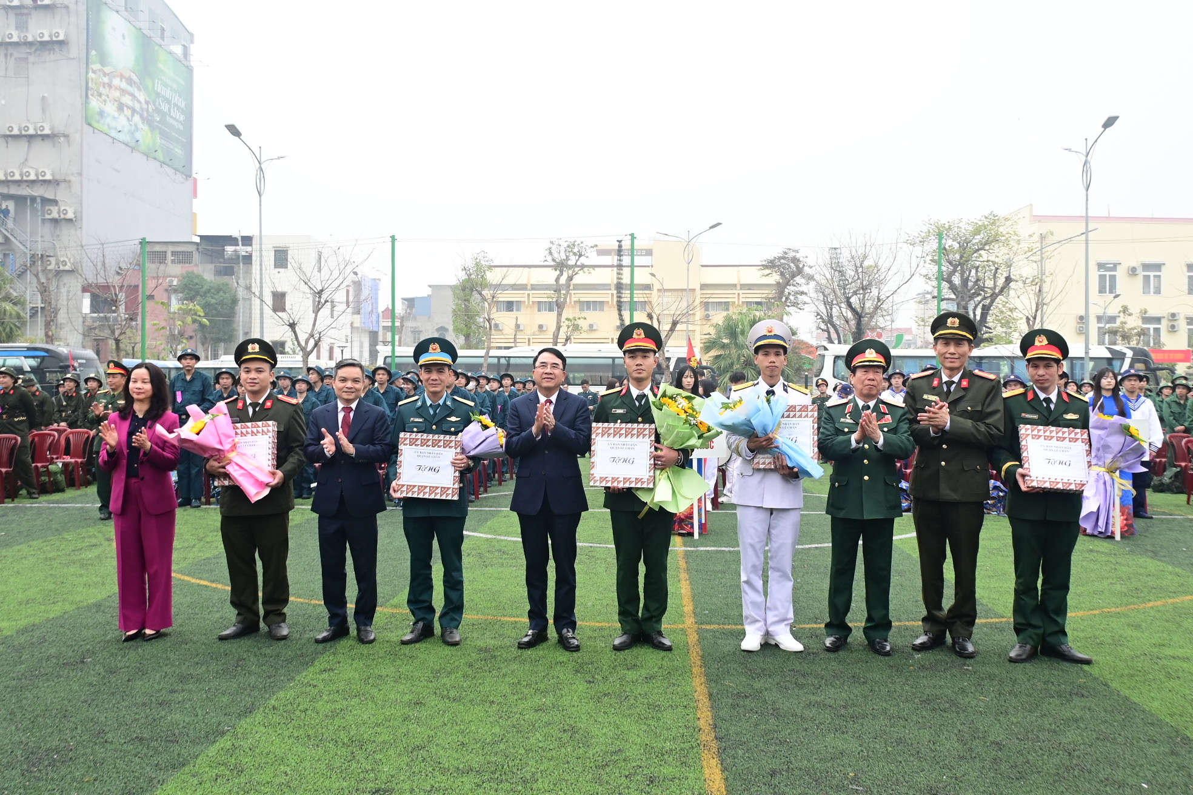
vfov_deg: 43.6
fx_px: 994
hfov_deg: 61.9
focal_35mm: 30
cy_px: 398
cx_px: 596
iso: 500
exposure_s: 1/200
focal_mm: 20
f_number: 5.6
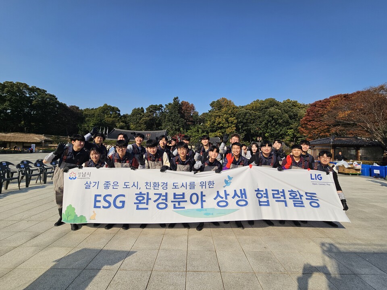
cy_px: 145
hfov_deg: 106.2
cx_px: 194
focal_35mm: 13
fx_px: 145
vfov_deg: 89.9
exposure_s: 1/3618
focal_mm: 2.2
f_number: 2.2
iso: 50
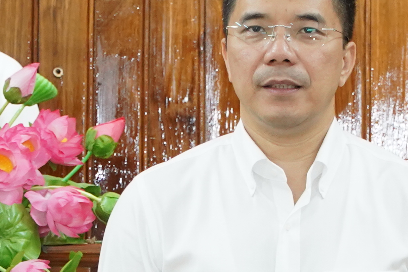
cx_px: 162
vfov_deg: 2.7
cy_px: 301
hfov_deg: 4.1
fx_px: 5758
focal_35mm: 508
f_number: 6.3
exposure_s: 1/80
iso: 3200
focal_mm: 105
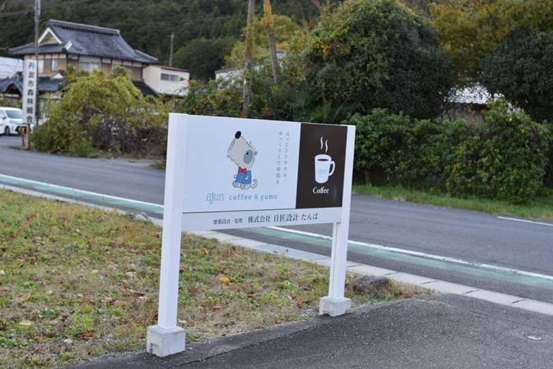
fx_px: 691
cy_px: 184
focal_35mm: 45
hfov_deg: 43.6
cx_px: 276
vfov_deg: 29.9
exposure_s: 1/800
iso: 320
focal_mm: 30
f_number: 4
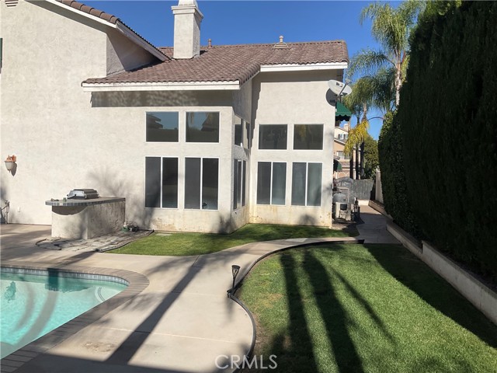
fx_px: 416
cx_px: 248
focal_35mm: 29
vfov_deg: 48.2
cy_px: 186
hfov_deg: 61.7
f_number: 1.8
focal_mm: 3
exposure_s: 1/4065
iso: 16
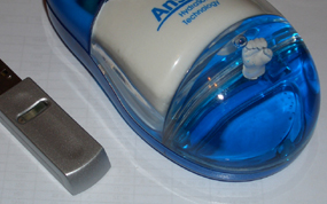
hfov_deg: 28.2
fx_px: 650
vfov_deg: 17.8
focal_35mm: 73
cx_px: 148
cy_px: 71
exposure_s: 1/60
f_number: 3.1
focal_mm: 8.2
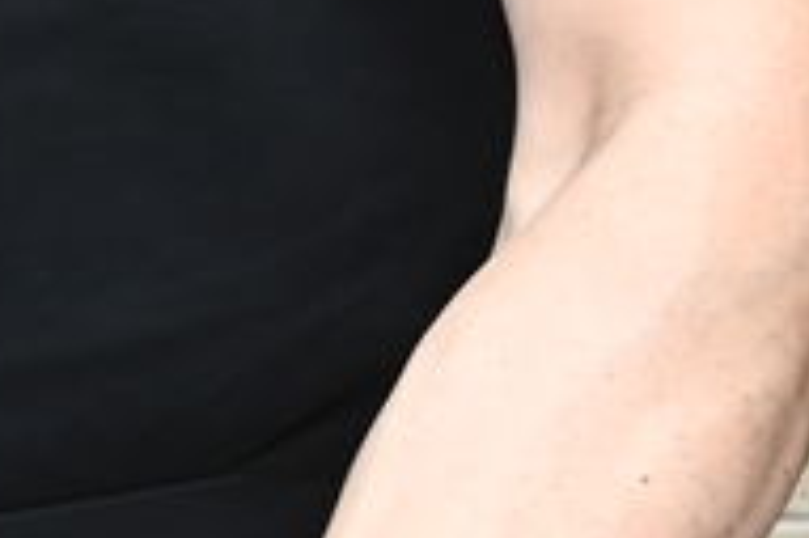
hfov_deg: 7.5
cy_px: 178
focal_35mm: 235
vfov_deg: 5.8
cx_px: 2563
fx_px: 5276
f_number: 5
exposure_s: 1/200
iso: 1250
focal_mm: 32
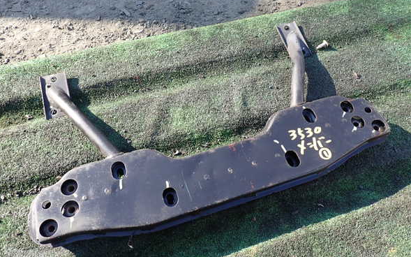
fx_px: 302
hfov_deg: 68.4
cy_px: 119
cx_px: 204
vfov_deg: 46.0
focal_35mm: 27
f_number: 2.8
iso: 100
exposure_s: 1/200
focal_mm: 4.5
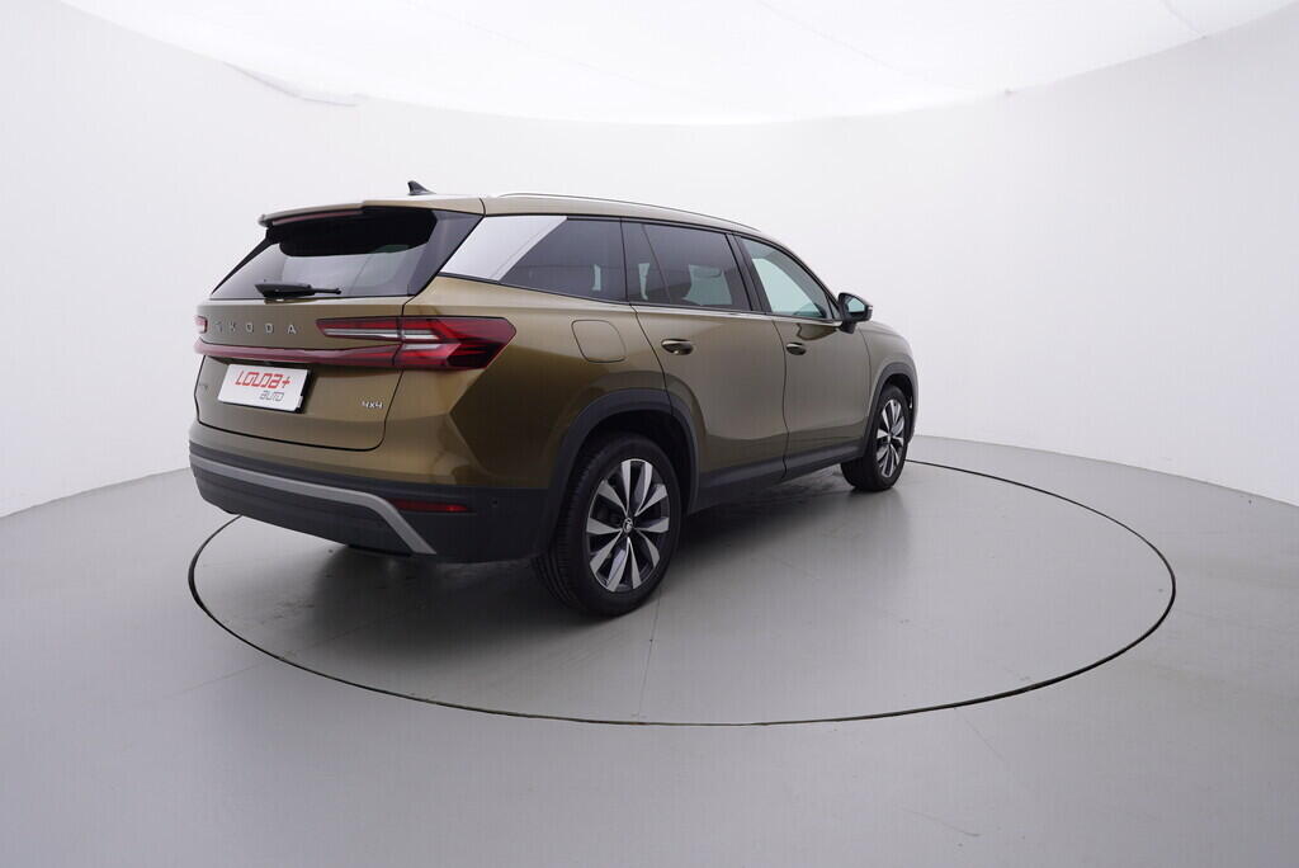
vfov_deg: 56.2
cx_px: 650
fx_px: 812
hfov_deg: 77.3
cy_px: 434
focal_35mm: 22
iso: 200
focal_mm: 15
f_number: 5
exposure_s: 1/80
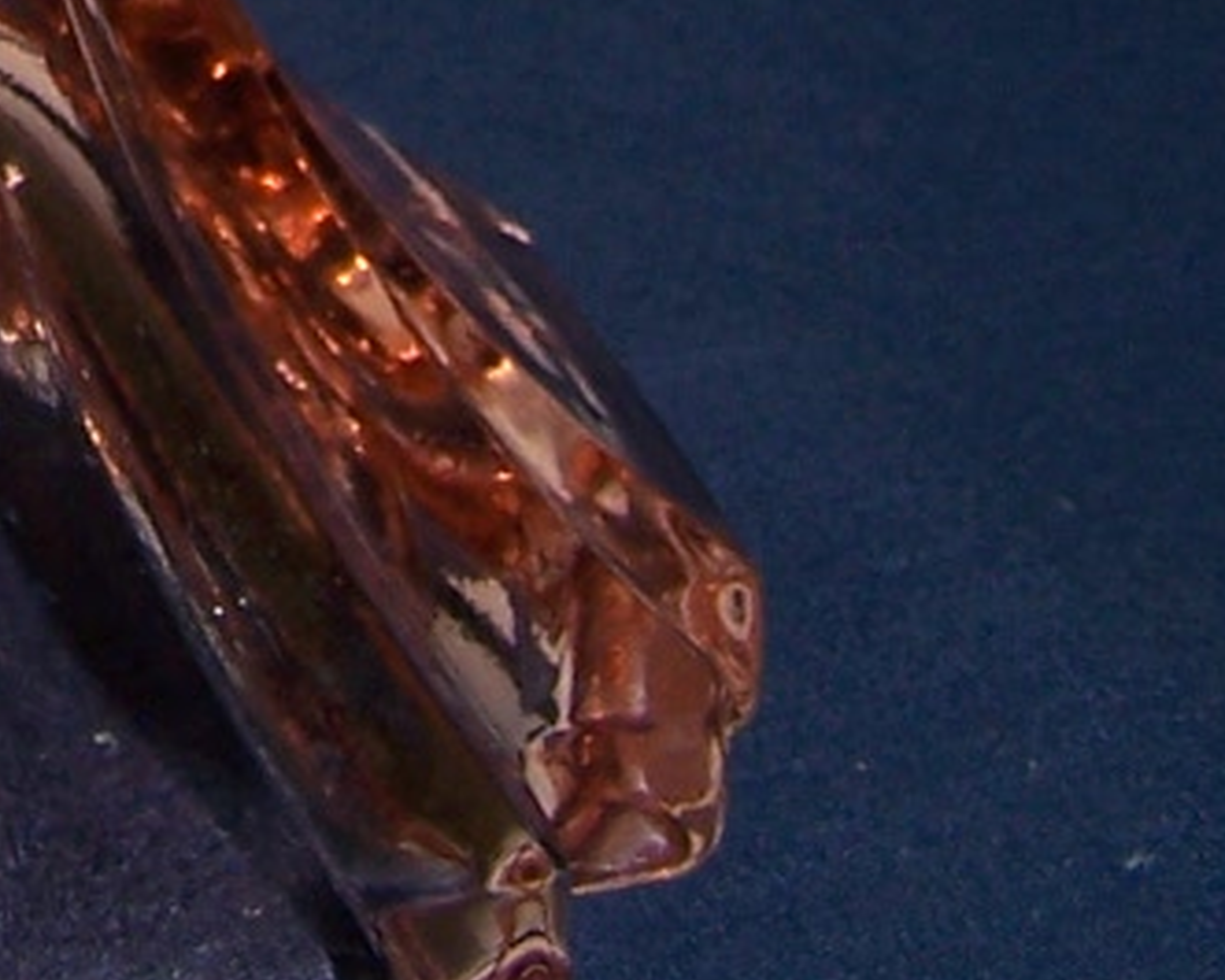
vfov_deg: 8.4
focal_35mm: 174
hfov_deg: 10.8
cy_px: -1109
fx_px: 6310
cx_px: -377
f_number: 2.8
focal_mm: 6.3
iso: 80
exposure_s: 1/60
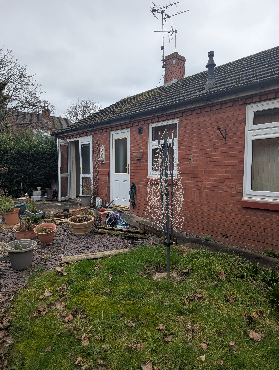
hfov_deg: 56.9
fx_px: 257
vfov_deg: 71.5
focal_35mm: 24
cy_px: 185
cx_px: 140
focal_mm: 6.81
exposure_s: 1/745
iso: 40
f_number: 1.85
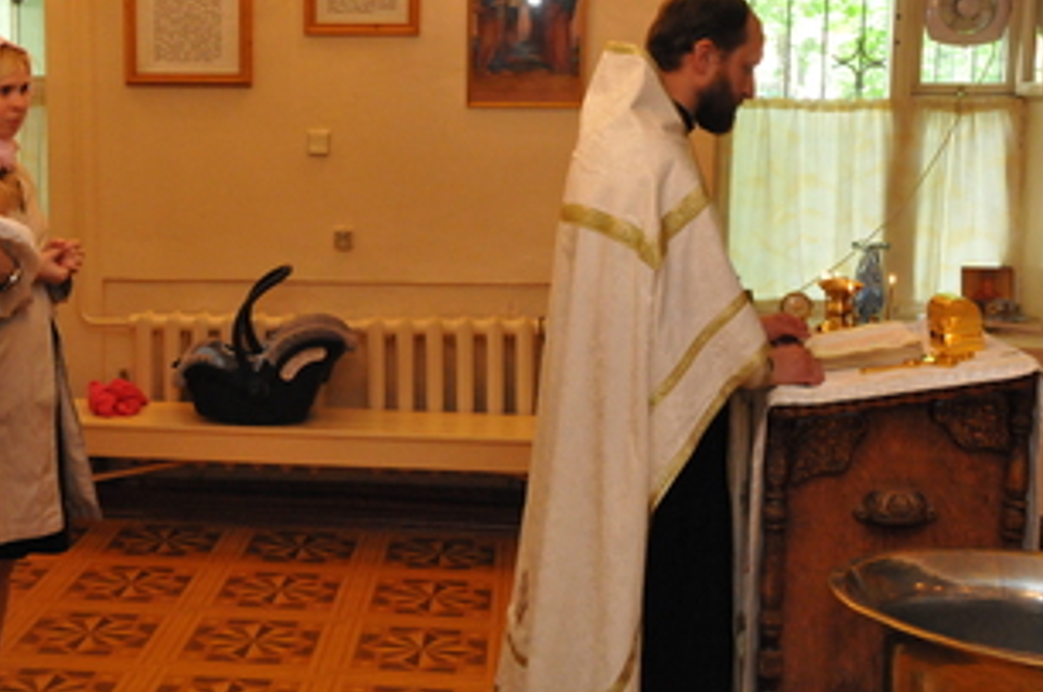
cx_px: 300
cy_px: 257
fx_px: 1533
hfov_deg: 36.9
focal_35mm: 53
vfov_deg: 25.4
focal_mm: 24
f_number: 10
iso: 3200
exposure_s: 1/50
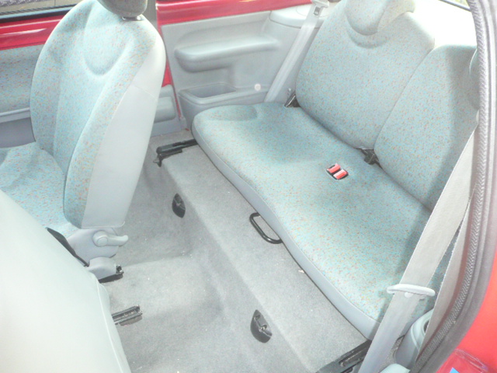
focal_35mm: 28
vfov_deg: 49.7
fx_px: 402
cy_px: 186
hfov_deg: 63.4
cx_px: 248
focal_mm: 4.6
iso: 400
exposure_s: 1/30
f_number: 3.3
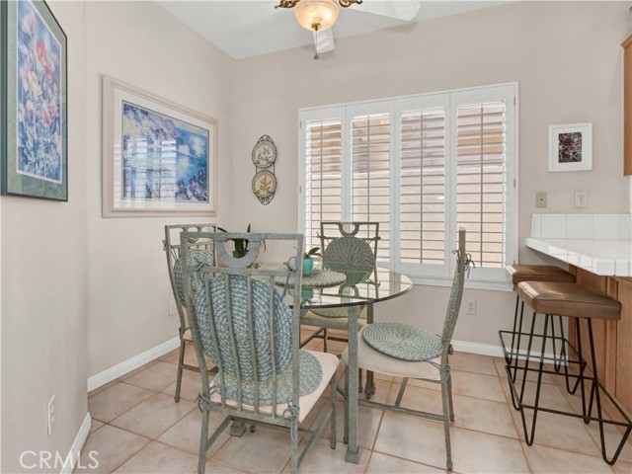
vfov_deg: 78.1
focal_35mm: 16
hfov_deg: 94.5
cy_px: 237
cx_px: 316
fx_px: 292
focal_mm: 8
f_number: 9
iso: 1250
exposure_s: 1/80
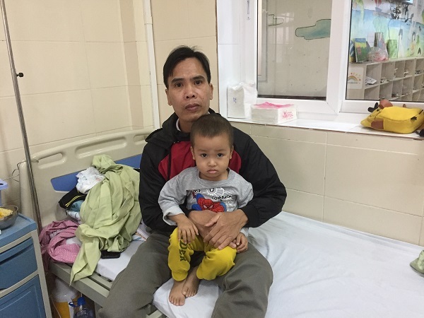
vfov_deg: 48.2
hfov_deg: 61.7
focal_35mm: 29
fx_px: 355
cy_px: 159
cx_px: 212
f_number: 2.2
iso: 250
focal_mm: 4.15
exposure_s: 1/33
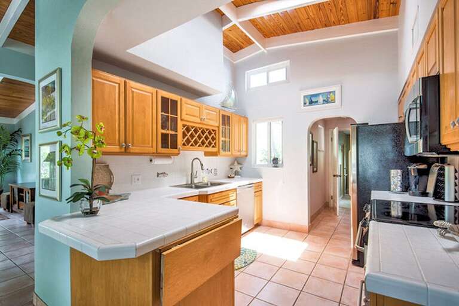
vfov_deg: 70.4
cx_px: 230
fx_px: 217
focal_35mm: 17
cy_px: 153
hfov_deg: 93.3
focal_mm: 17
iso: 100
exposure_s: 1/3
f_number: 8
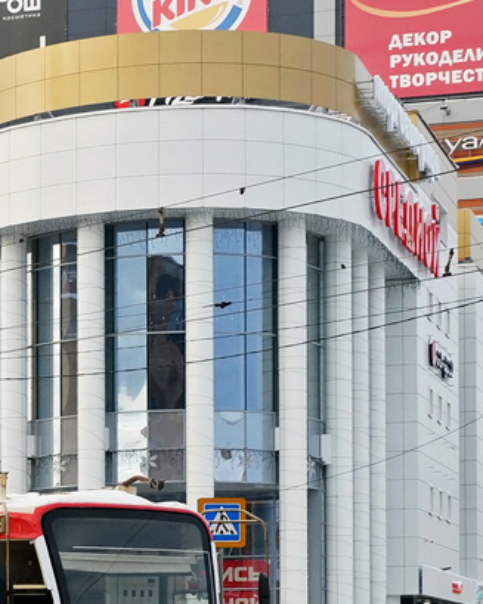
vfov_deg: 15.5
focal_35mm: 124
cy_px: 425
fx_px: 2217
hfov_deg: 12.0
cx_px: -162
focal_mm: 30
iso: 400
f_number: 5.6
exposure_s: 1/800
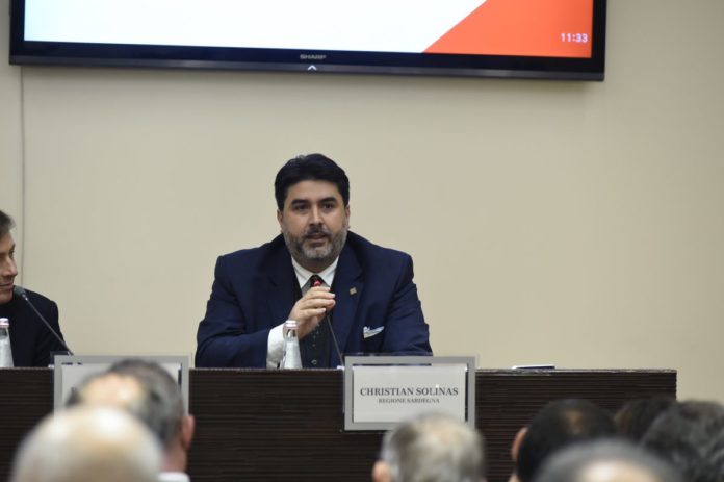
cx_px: 362
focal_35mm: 200
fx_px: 4019
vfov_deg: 6.9
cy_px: 241
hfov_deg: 10.3
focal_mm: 200
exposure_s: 1/80
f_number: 5
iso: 2500
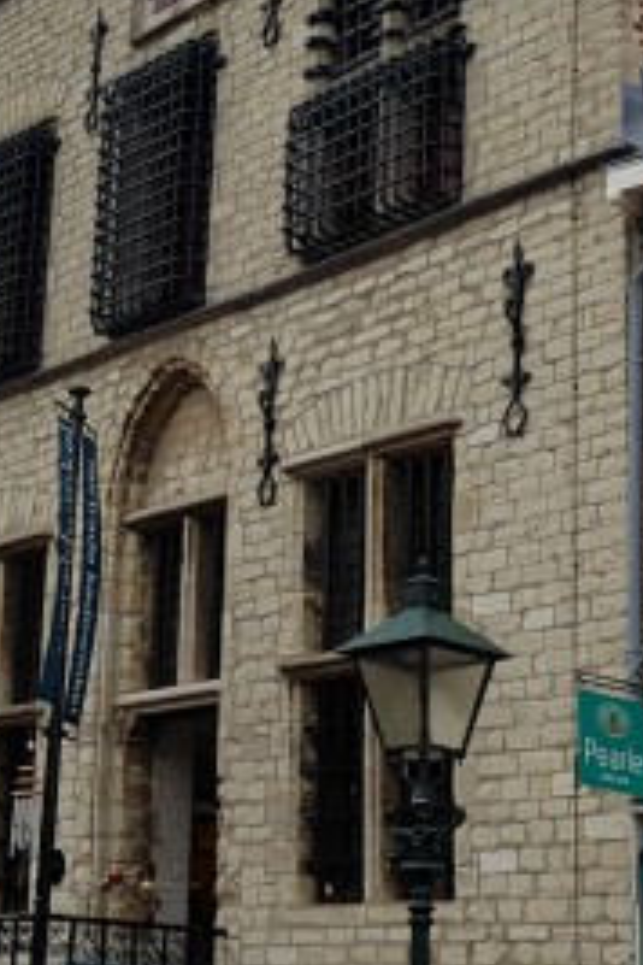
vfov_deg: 24.9
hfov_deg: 16.7
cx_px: 119
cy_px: 289
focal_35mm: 81
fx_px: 2170
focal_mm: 4.2
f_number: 1.7
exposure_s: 1/1048
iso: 40
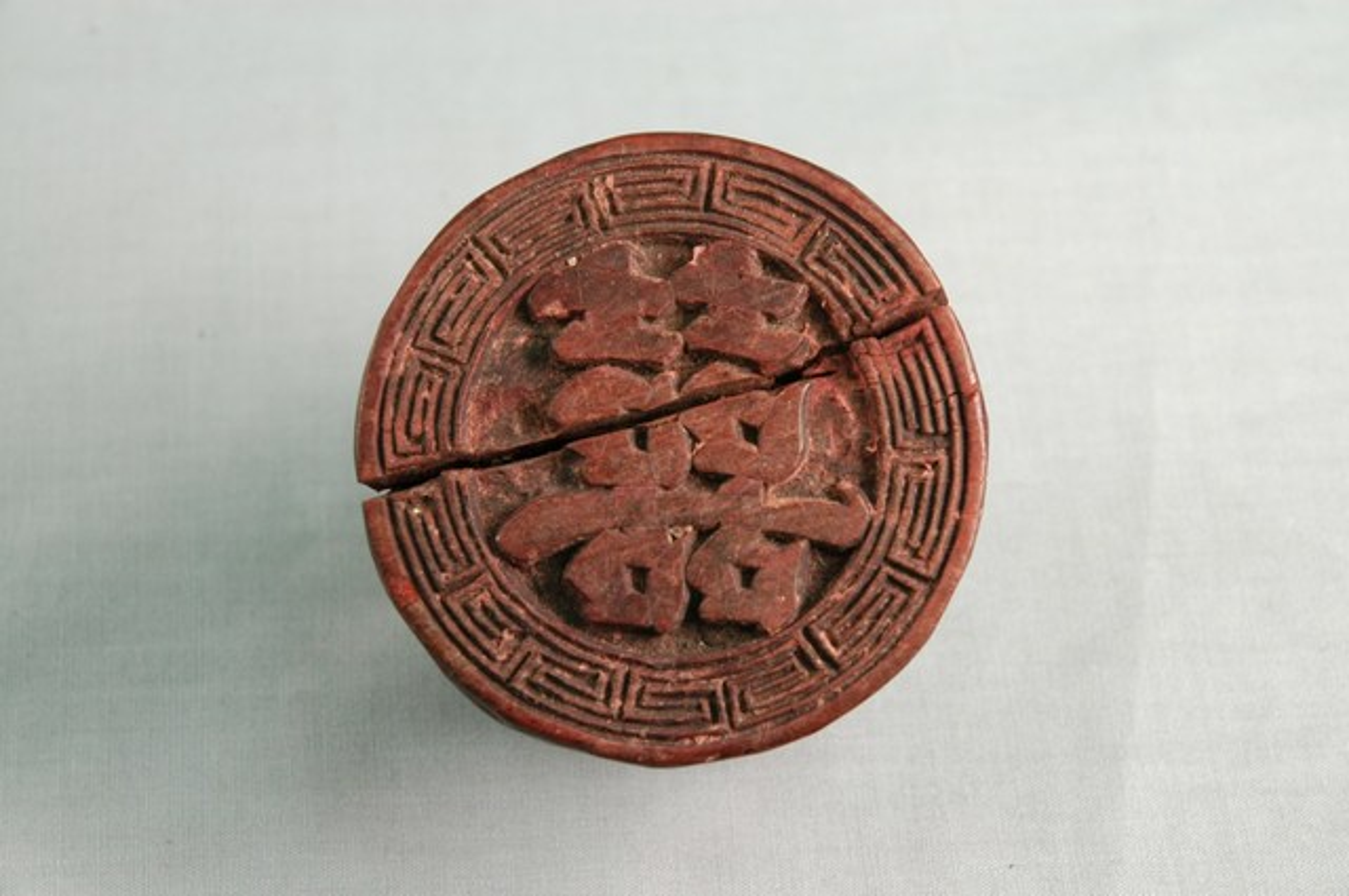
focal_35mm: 105
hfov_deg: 19.5
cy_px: 448
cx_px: 674
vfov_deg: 13.0
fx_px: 3930
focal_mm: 70
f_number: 8
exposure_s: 1/10
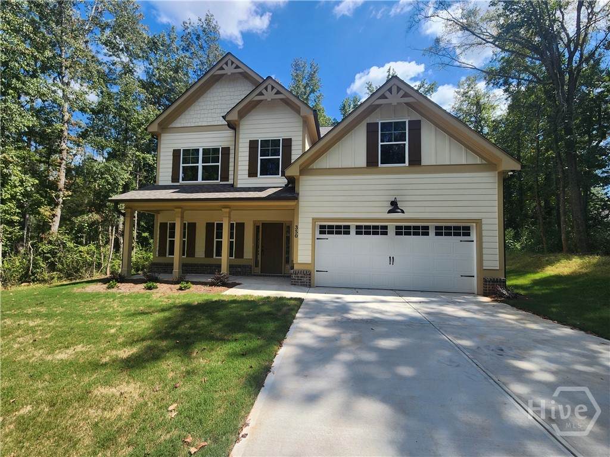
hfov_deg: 106.2
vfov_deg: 89.9
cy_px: 228
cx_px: 305
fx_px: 229
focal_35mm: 13
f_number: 2.2
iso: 50
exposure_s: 1/1380
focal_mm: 2.2
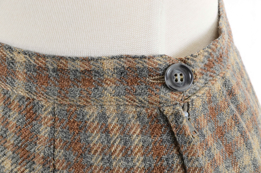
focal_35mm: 158
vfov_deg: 8.7
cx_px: 130
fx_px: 1140
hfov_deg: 13.1
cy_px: 86
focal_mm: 105
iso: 400
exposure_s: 1/80
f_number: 11
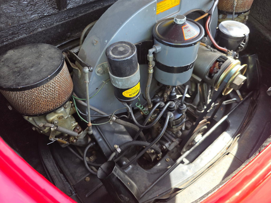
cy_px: 102
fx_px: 180
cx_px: 136
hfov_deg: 73.9
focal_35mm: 23
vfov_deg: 58.9
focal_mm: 6.3
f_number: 1.7
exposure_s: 1/180
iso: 32
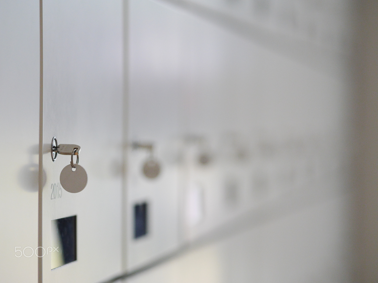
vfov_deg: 9.9
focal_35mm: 150
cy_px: 142
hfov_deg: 13.2
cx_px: 189
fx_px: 1638
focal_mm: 75
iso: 1600
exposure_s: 1/160
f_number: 1.8
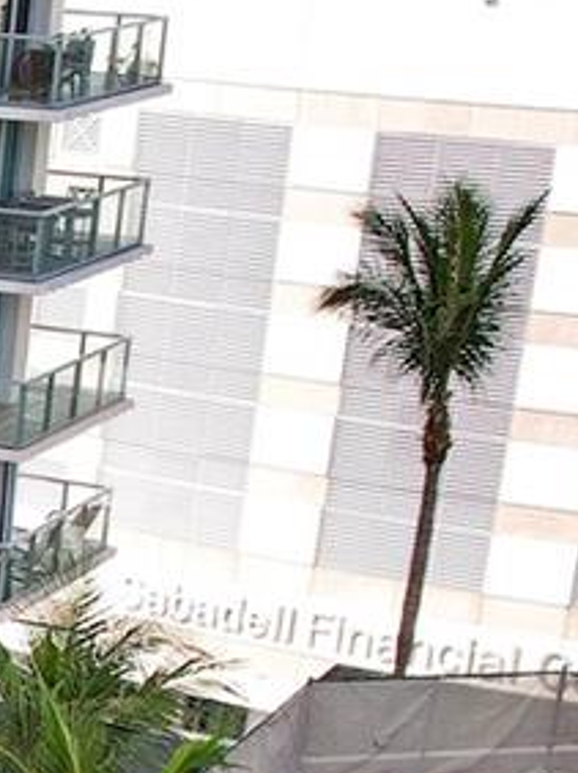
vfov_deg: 16.0
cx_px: -890
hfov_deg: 10.4
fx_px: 2676
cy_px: 825
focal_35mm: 120
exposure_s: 1/320
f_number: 2.8
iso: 100
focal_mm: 8.38
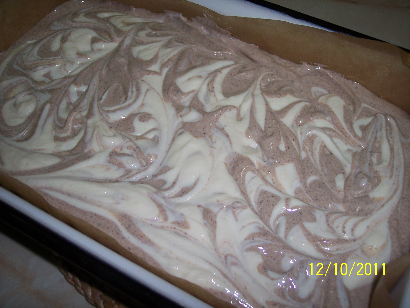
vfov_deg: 36.8
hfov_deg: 47.9
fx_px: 462
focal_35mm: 39
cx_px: 205
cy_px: 154
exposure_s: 1/60
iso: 100
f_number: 2.8
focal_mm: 8
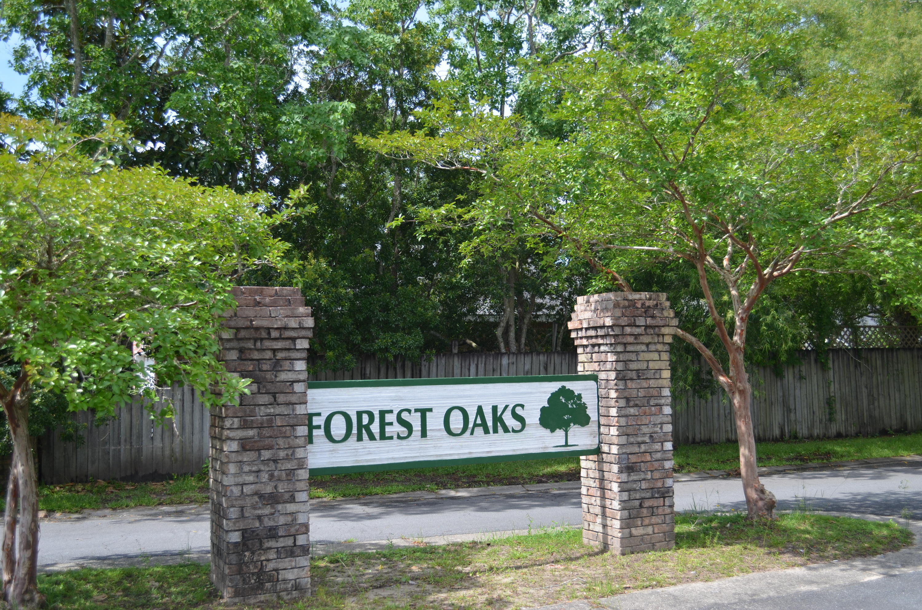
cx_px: 461
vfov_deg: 36.7
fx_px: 920
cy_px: 305
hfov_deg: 53.2
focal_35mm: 36
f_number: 4
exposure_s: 1/500
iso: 140
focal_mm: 24
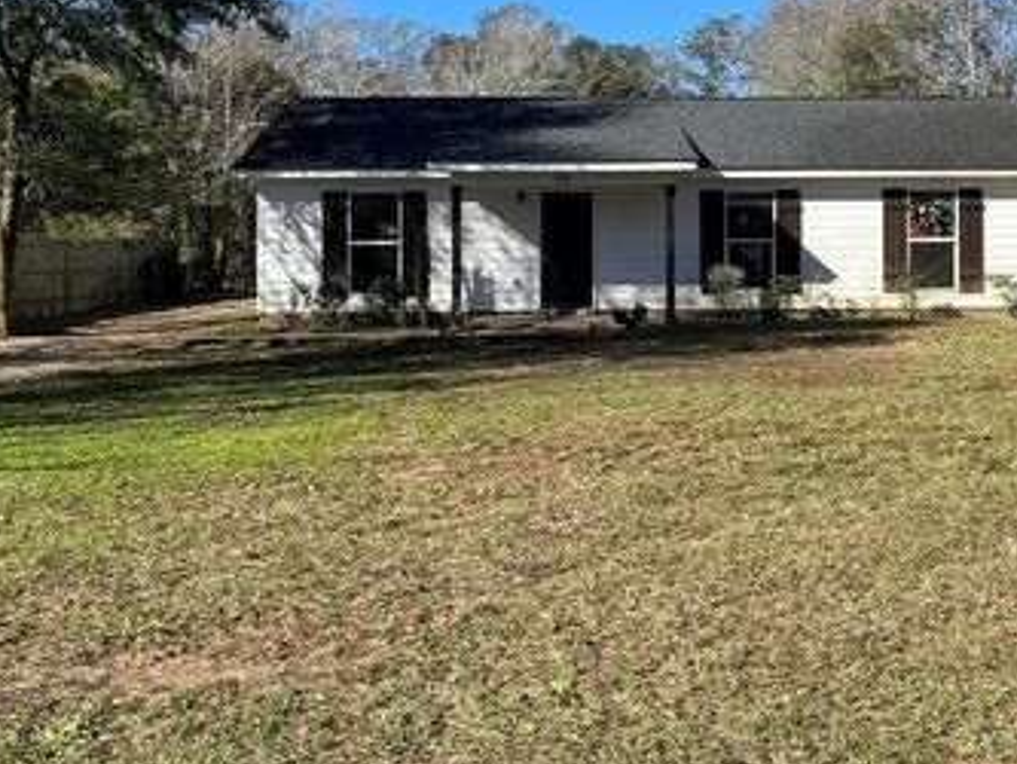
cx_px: 632
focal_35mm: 39
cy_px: 237
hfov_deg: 47.4
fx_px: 1146
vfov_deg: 36.4
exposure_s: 1/2137
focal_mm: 5.1
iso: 50
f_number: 1.6
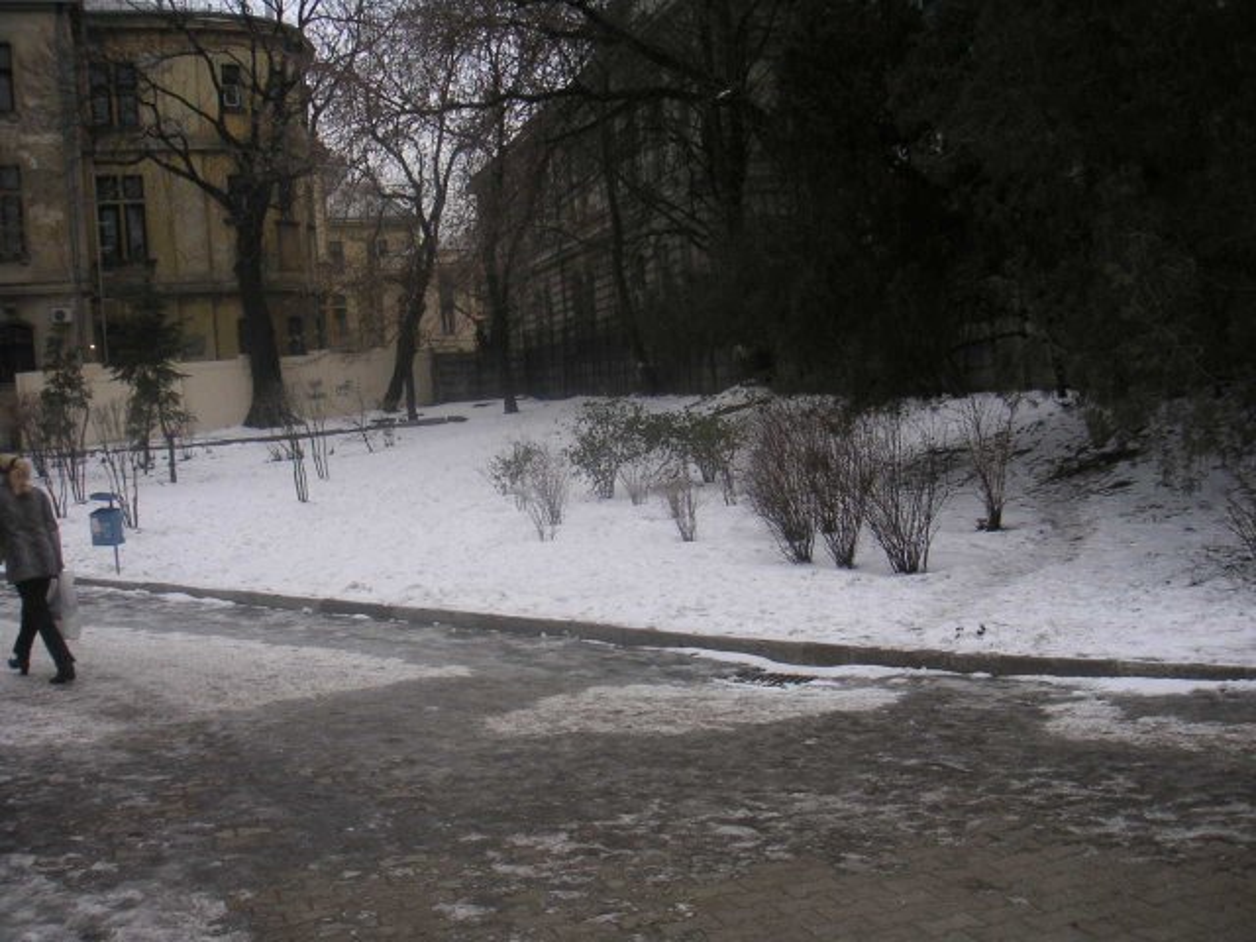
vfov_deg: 37.7
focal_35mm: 38
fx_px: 1379
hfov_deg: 49.0
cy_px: 471
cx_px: 628
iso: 50
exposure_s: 1/350
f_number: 2.8
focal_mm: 6
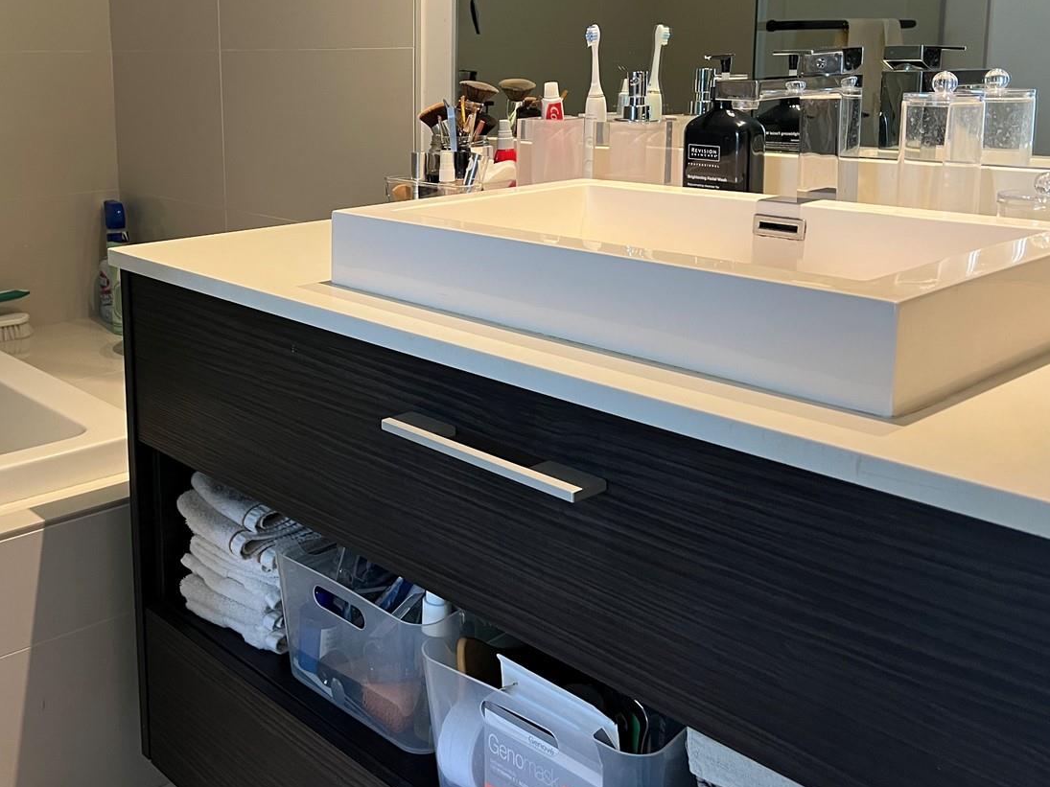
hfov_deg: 48.0
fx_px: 1153
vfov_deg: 37.1
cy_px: 233
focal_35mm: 38
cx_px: 337
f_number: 1.5
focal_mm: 5.7
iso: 125
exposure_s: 1/60
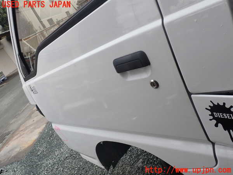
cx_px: 116
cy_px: 88
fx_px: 202
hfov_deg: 60.0
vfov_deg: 46.8
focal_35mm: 30
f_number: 3.2
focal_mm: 5.4
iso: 100
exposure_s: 1/160
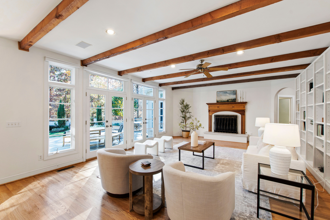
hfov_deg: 100.4
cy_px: 110
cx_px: 165
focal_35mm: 15
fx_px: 137
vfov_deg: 77.3
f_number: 8
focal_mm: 10
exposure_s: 1/1.67
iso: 100
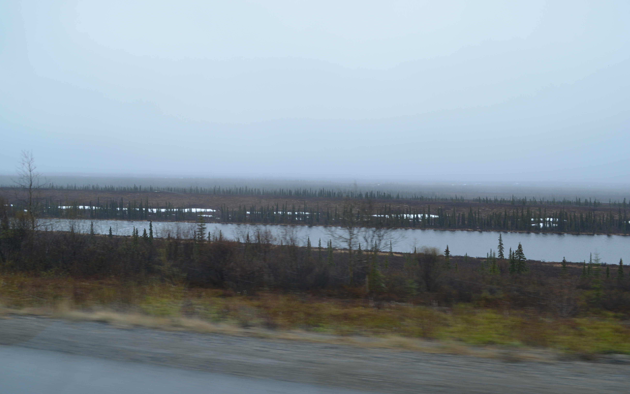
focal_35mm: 37
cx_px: 314
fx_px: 635
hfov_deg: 52.7
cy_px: 208
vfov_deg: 34.4
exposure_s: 1/200
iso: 200
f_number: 7.1
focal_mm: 24
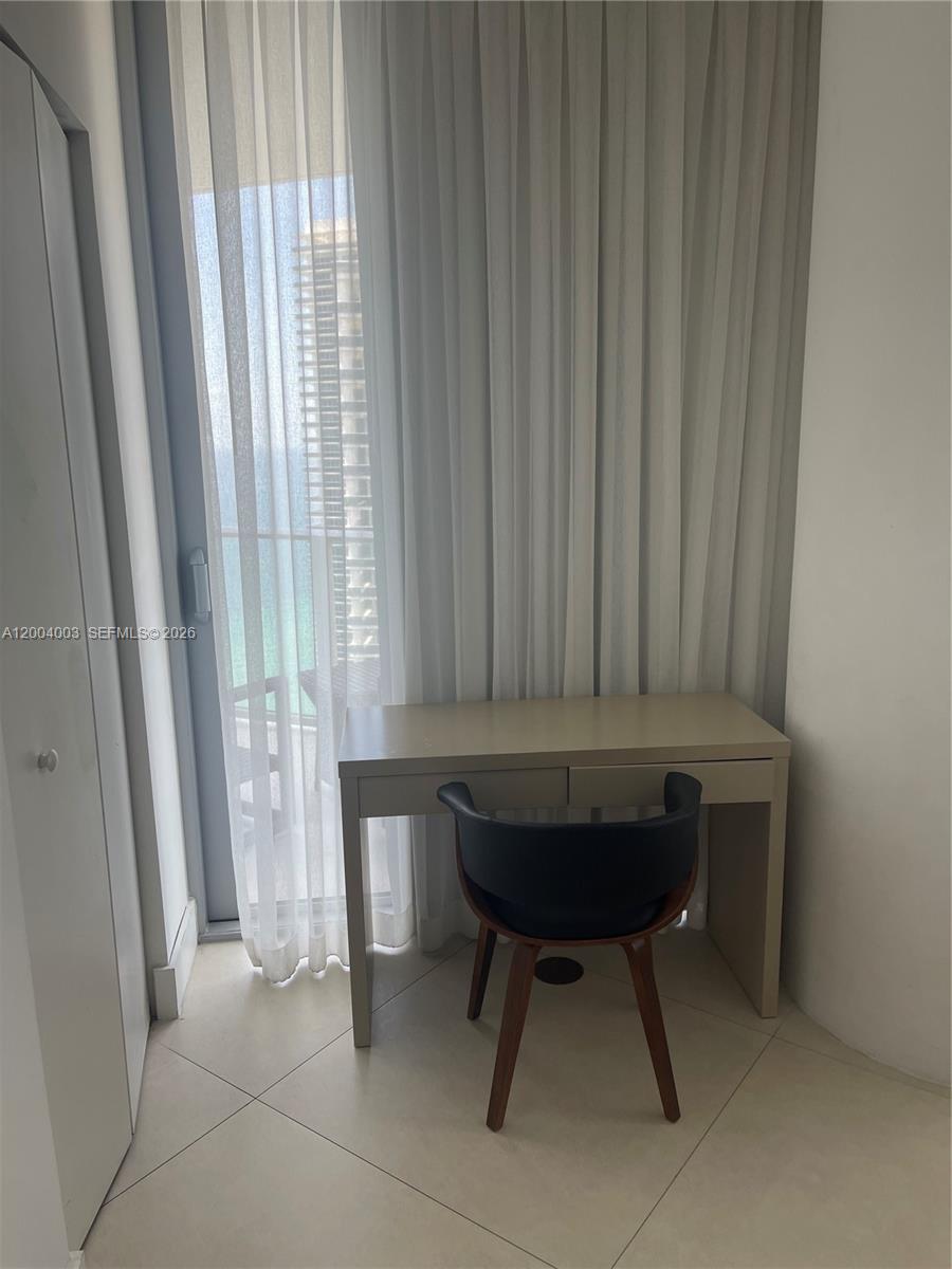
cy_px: 634
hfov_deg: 53.1
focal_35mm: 26
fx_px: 953
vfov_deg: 67.3
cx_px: 476
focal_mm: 5.1
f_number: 1.6
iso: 40
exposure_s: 1/120
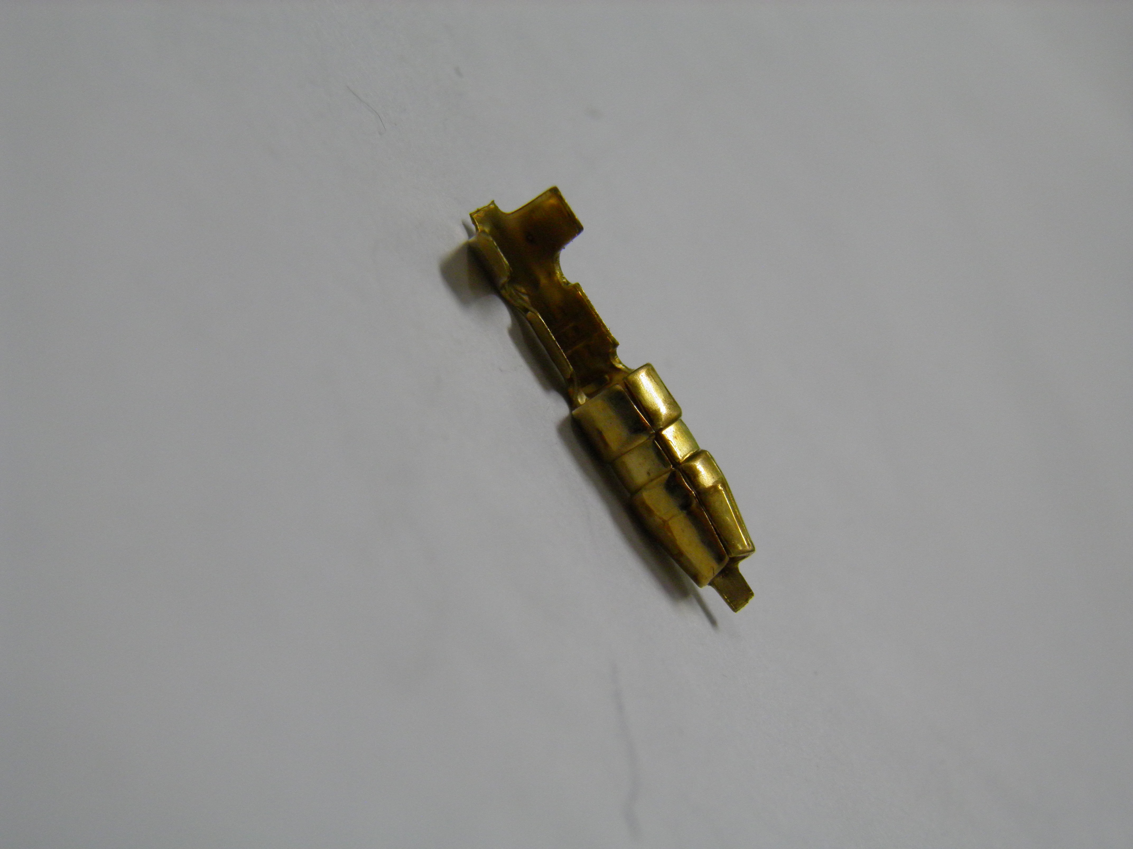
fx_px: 2749
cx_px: 566
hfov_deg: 23.3
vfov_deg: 17.6
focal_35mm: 84
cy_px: 424
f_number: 3.9
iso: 160
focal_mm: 15.2
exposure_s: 1/50
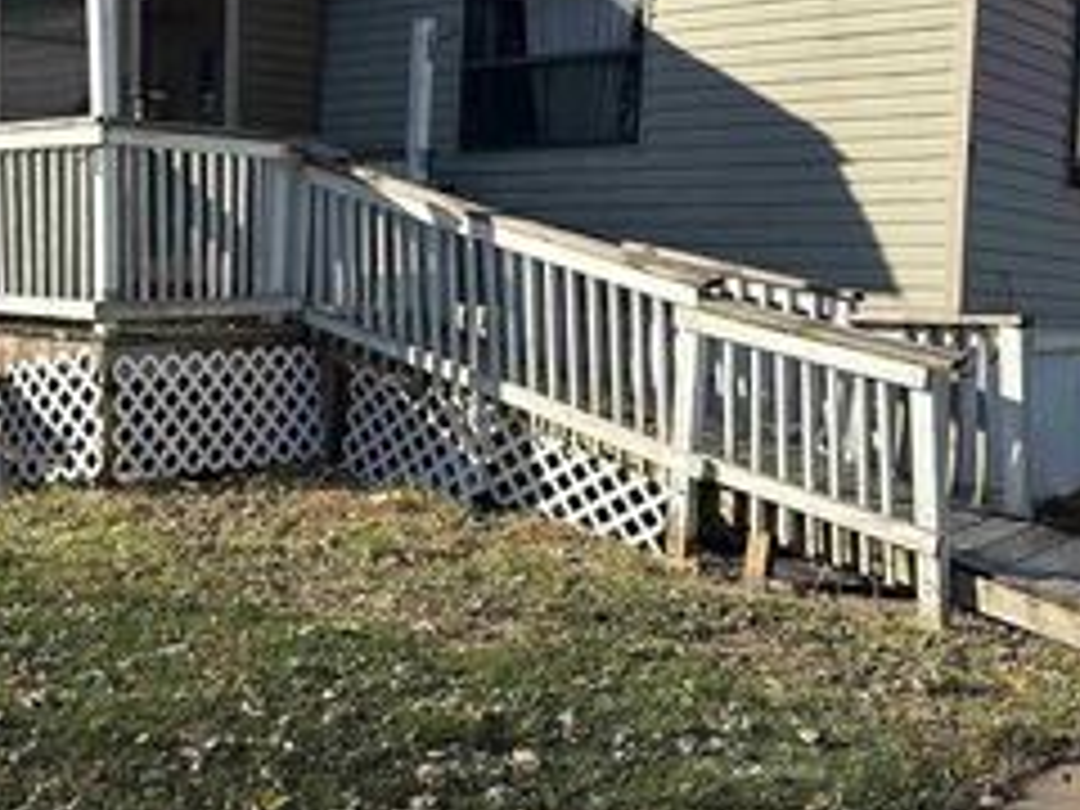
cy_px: 340
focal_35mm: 50
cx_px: 198
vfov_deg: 29.1
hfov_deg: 36.7
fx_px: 1560
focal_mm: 6.86
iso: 80
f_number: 1.78
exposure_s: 1/3058
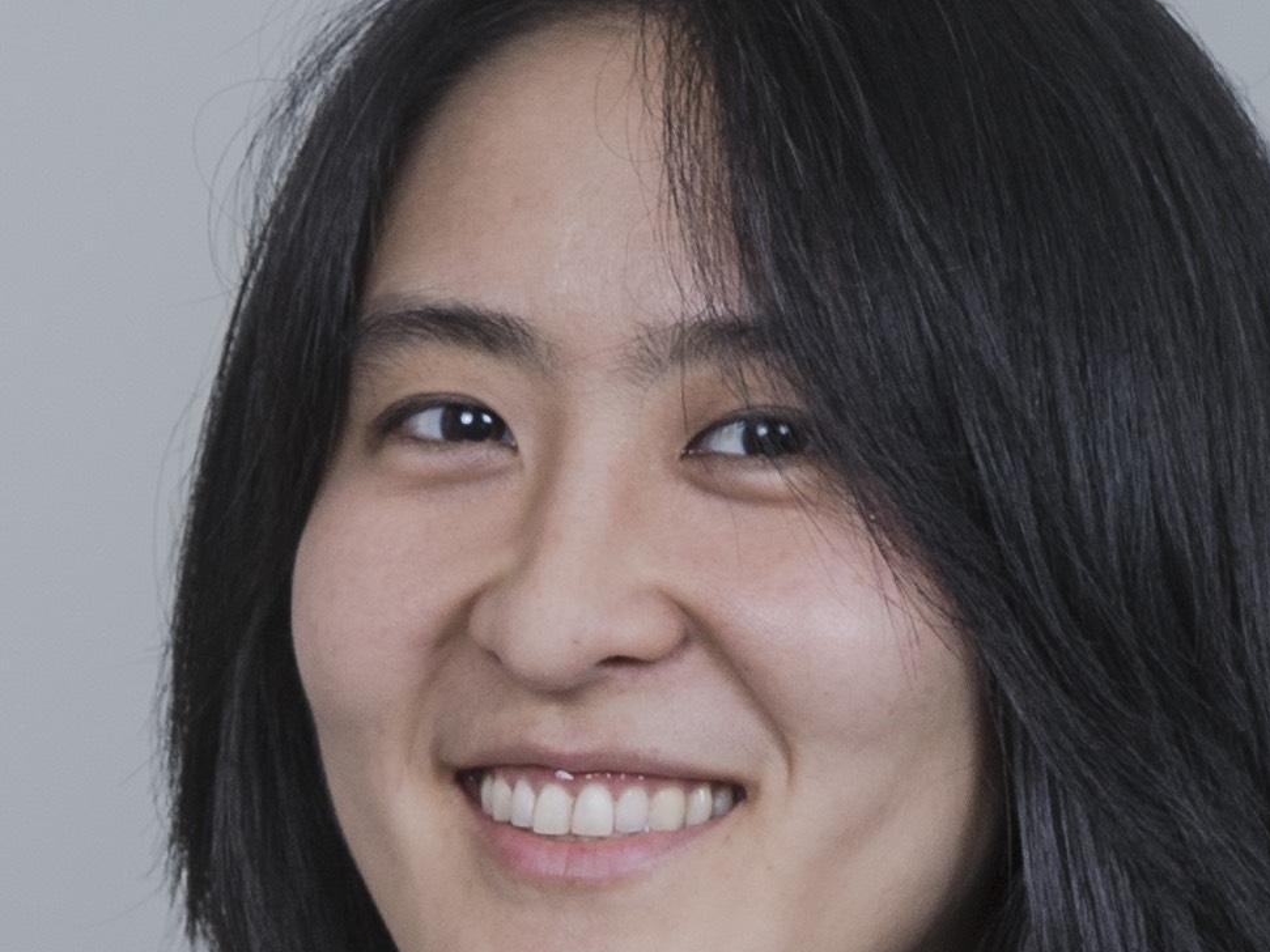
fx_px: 10895
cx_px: -1559
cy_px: 1590
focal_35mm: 297
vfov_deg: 5.0
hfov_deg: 6.4
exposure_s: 1/125
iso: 160
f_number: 6.3
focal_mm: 50
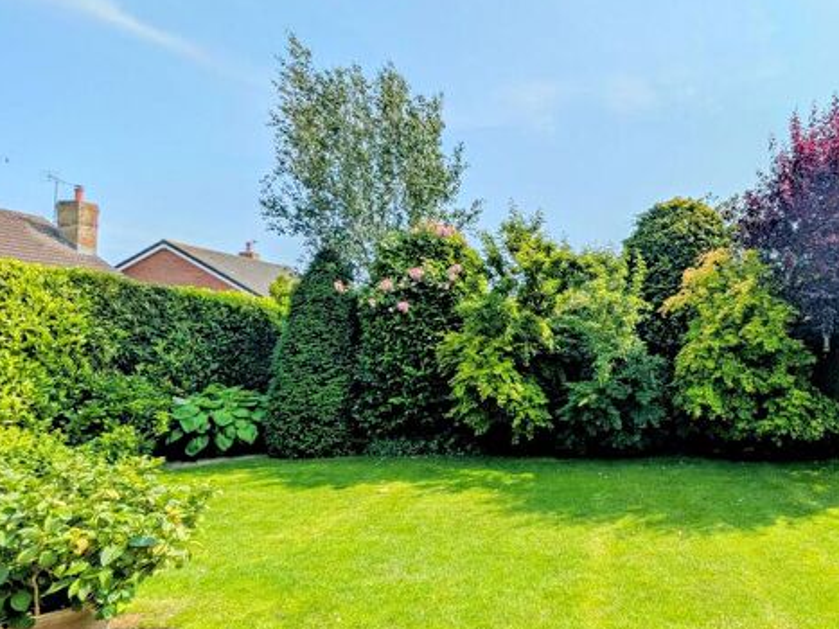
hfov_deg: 75.1
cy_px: 308
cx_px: 595
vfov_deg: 63.4
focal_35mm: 21
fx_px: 509
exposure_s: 1/4016
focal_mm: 1.83
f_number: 2.2
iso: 51
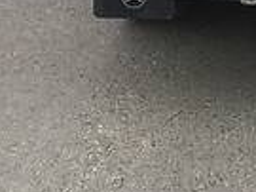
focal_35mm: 172
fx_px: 1271
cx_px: 453
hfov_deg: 10.8
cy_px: -184
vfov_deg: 8.2
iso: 25
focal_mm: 4.2
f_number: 2.2
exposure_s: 1/469
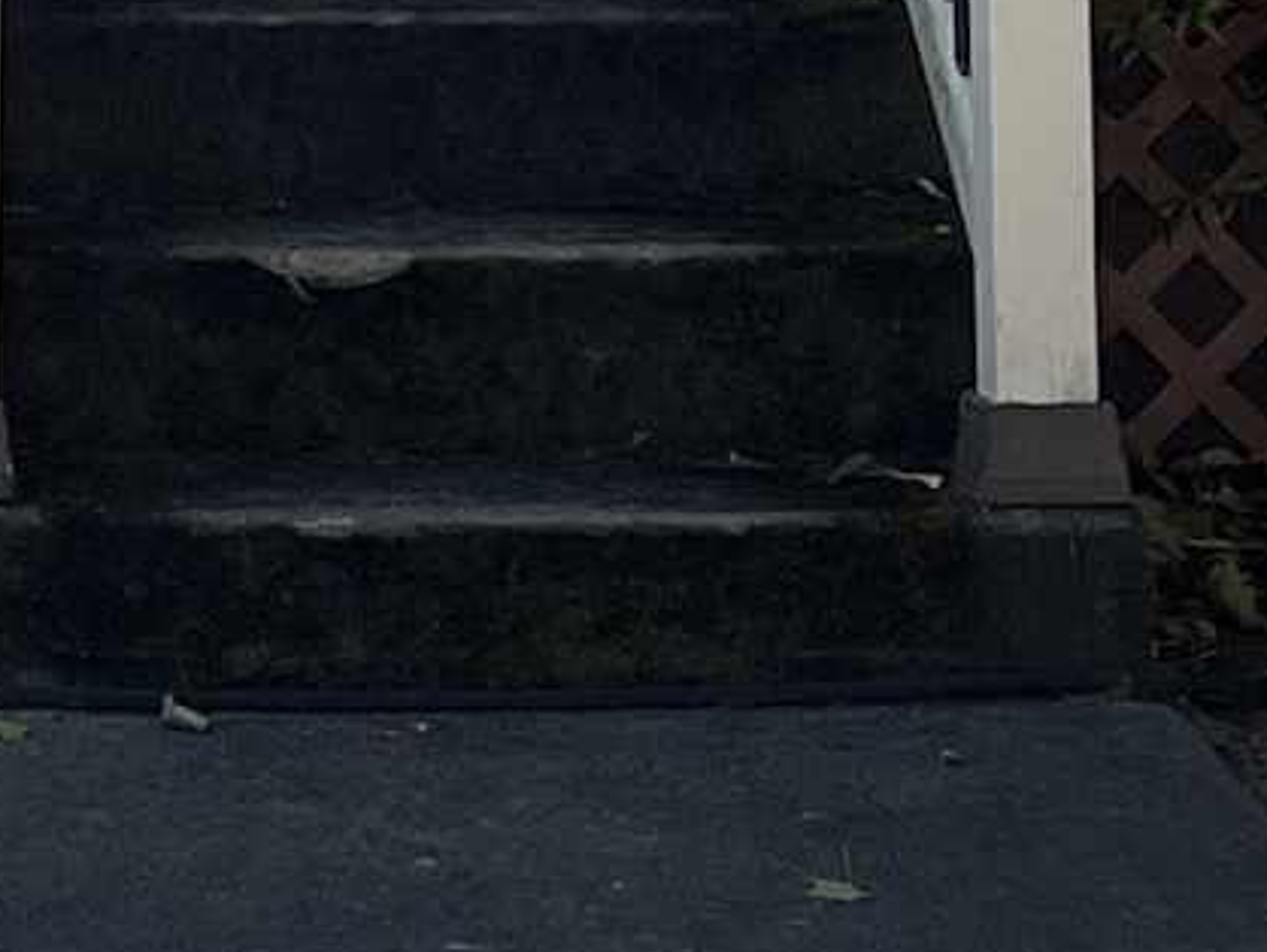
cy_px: -1282
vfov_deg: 7.3
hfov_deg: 10.1
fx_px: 6995
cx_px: -506
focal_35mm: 191
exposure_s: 1/797
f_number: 1.5
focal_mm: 5.7
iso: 50
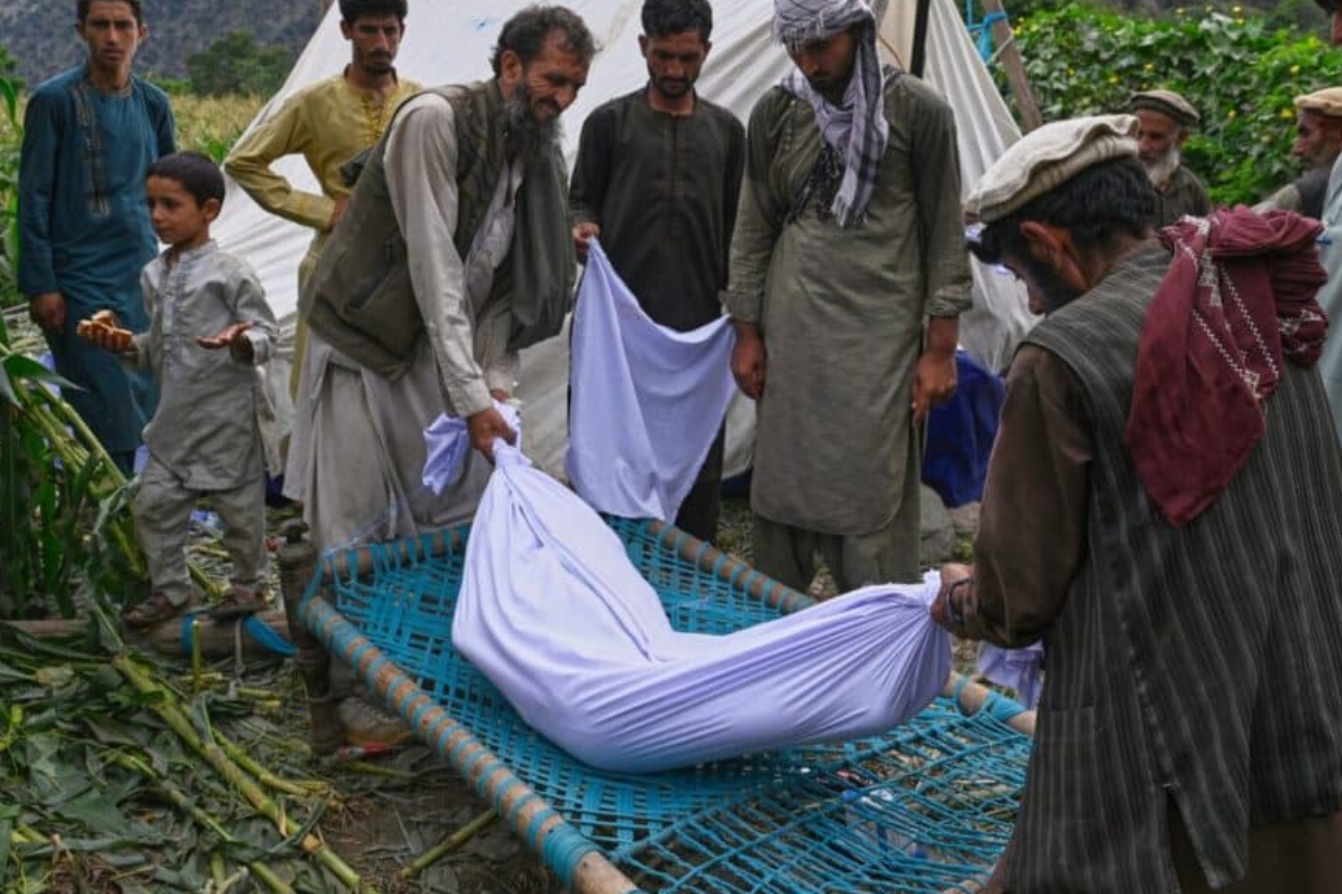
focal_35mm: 37
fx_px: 1367
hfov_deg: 52.1
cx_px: 770
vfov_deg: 36.1
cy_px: 384
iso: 100
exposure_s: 1/320
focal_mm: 26.5
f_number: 7.1
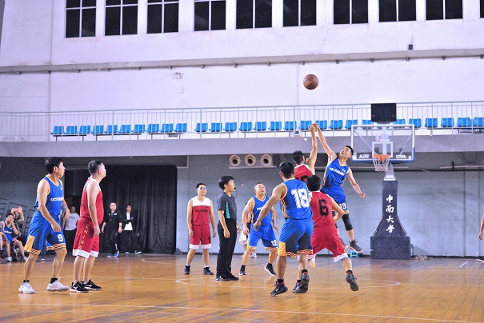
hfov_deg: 28.8
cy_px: 162
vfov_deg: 19.5
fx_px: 942
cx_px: 242
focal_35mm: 70
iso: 6400
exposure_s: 1/1000
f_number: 2.8
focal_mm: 70
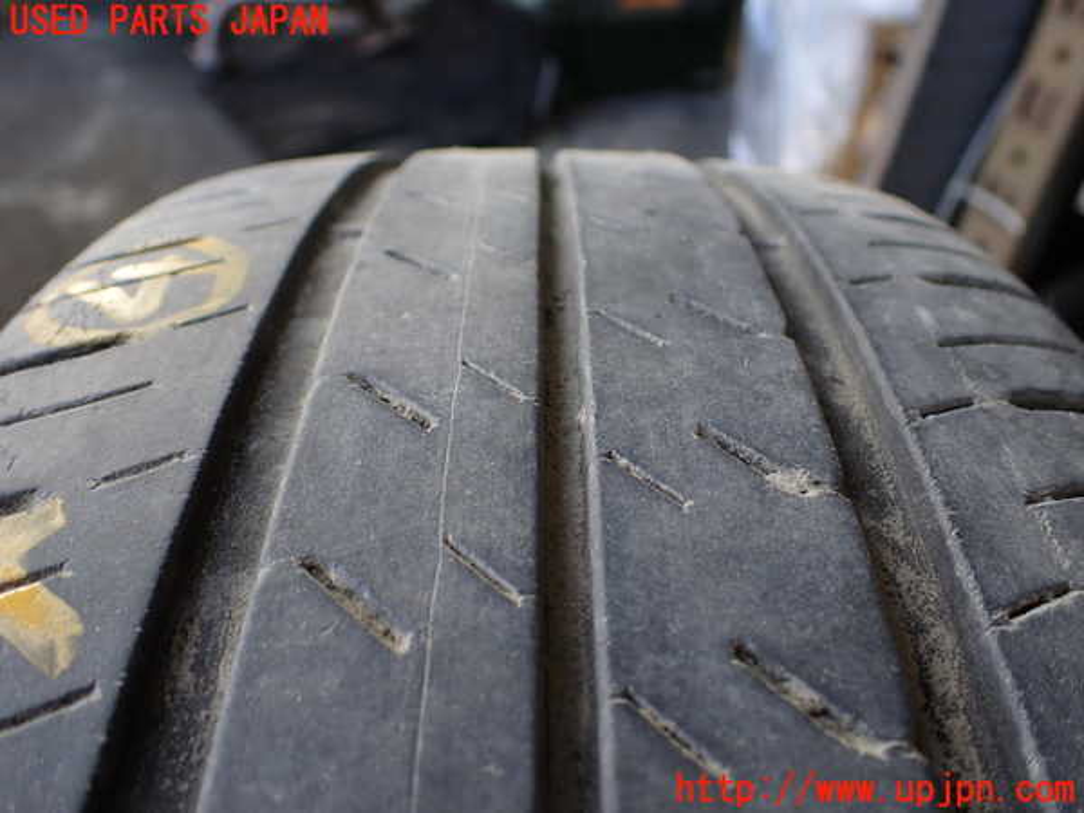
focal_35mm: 30
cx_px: 542
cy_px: 406
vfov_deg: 46.8
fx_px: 939
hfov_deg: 60.0
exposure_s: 1/125
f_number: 2.3
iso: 100
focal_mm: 5.4
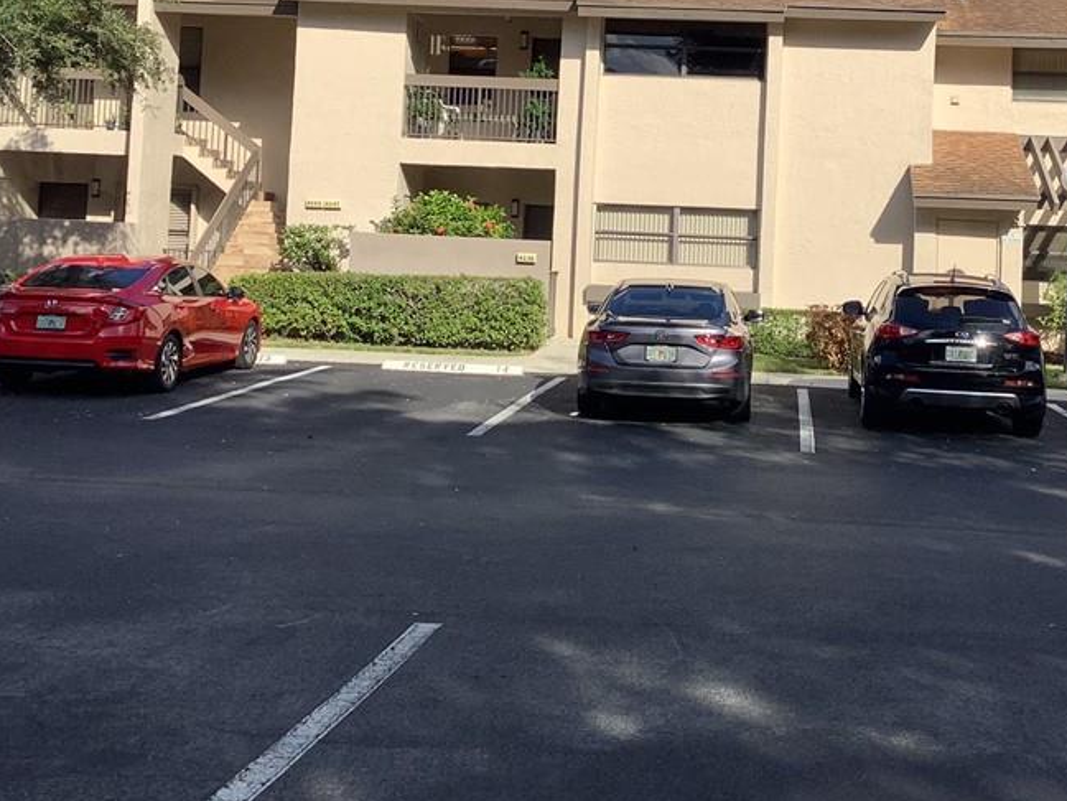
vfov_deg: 29.1
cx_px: 670
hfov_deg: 38.6
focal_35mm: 49
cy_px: 175
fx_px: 1510
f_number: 2.4
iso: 25
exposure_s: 1/1404
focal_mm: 3.3
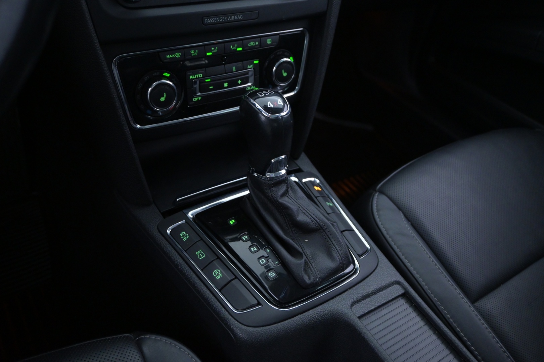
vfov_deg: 41.7
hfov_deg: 59.5
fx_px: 476
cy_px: 181
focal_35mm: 32
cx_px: 272
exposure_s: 1/40
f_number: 4
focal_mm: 21
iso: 2500
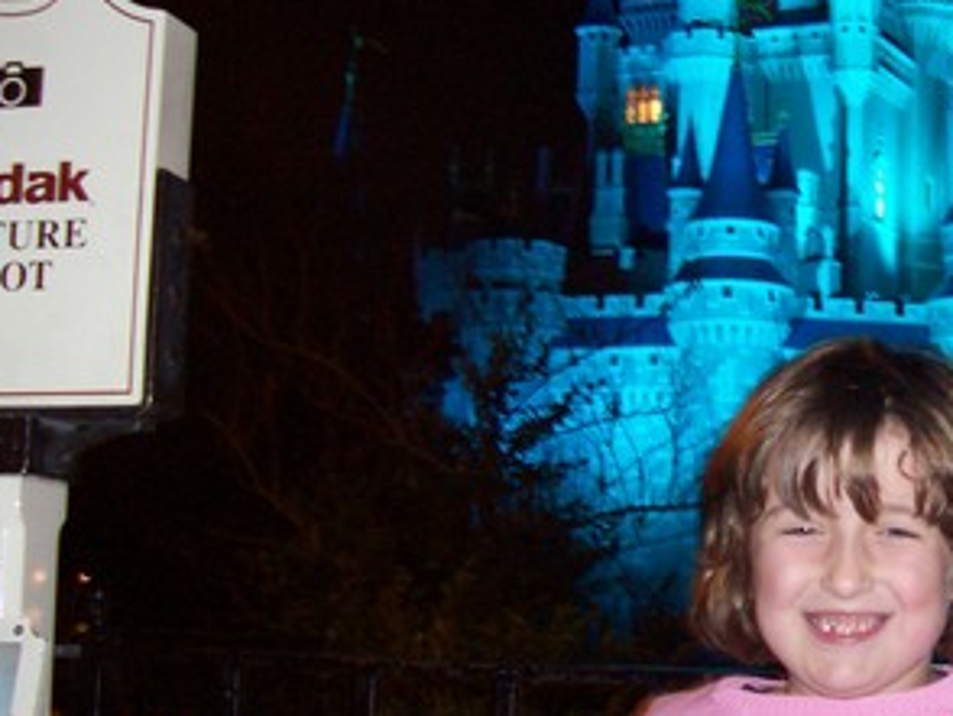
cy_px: 395
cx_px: 885
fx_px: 2039
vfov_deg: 19.9
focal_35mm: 74
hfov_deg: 25.4
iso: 140
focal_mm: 5.6
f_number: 2.7
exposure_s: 1/3.5
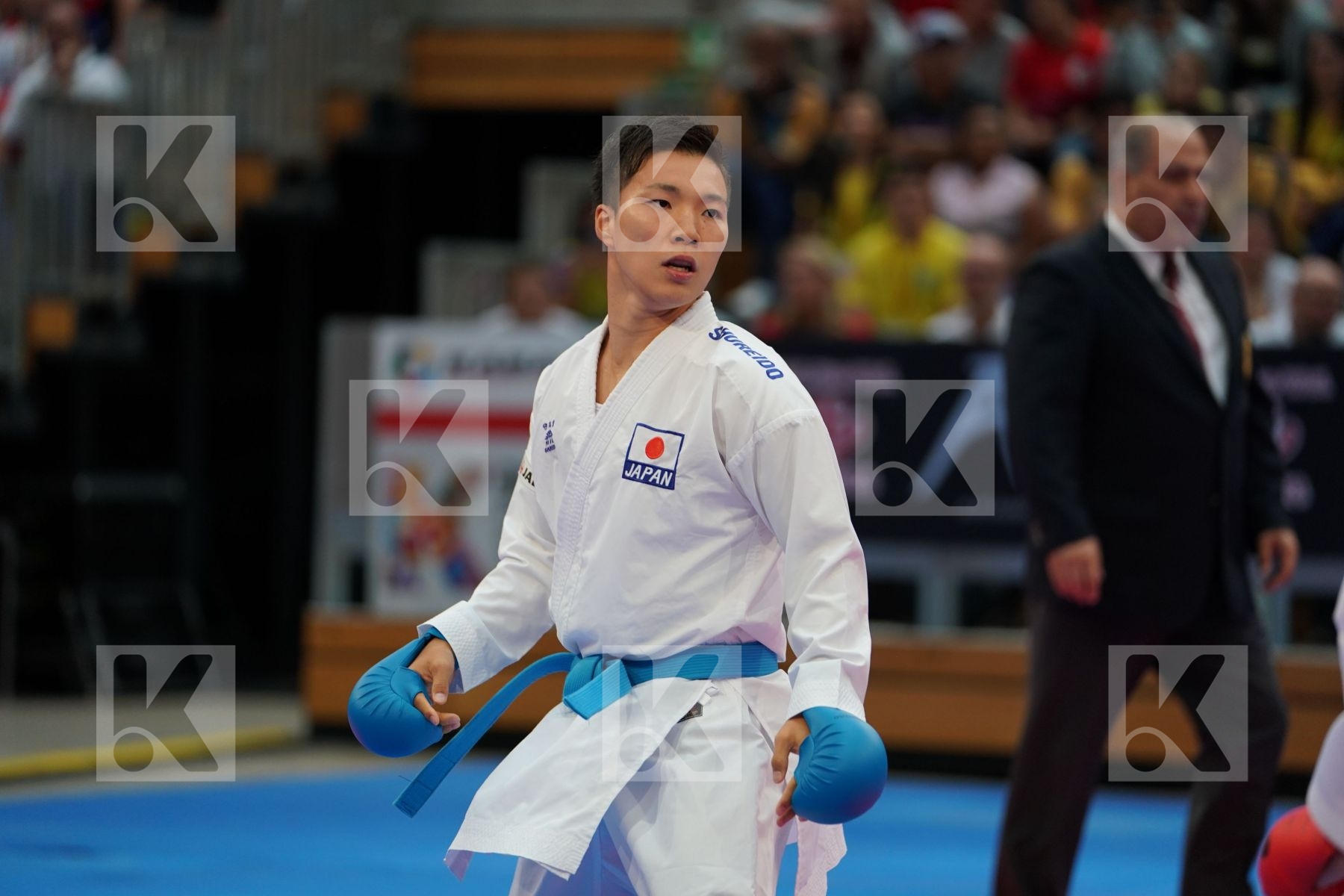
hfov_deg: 11.7
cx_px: 672
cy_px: 448
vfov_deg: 7.8
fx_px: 6570
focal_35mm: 176
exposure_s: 1/1000
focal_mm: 176
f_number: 2.8
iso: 1250
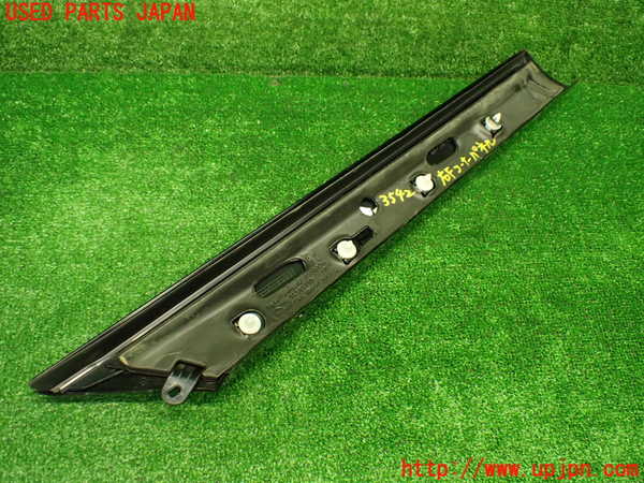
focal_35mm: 30
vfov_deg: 46.8
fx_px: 558
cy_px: 242
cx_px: 322
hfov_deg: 60.0
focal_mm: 5.4
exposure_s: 1/100
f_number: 2.3
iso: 800
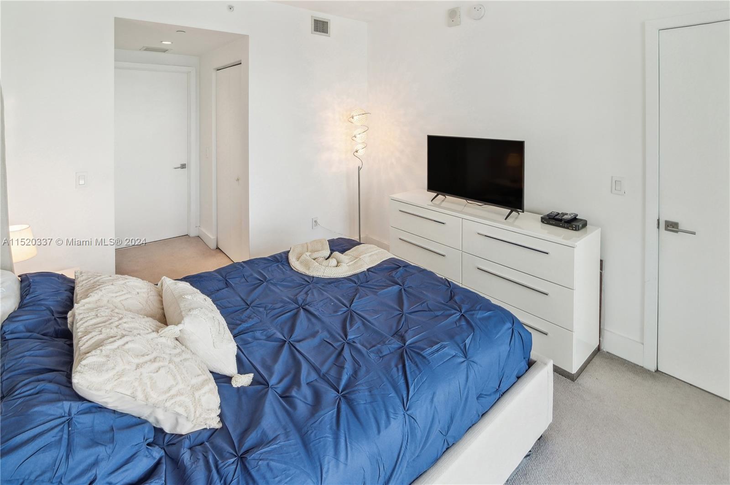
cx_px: 365
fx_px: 324
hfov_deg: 96.8
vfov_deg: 73.6
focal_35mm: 16
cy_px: 242
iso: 640
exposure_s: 1/10
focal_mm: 16
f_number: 16
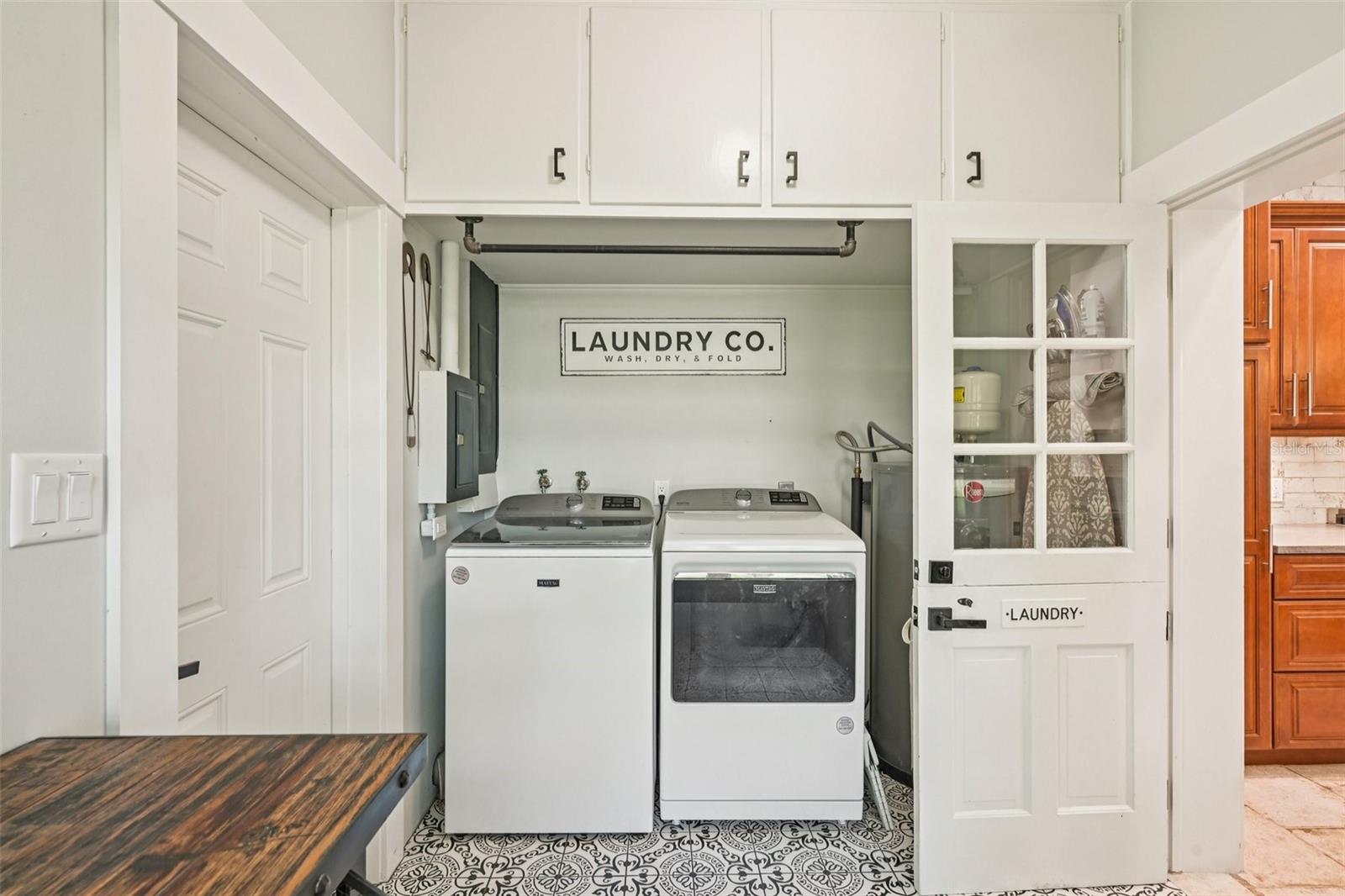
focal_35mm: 16
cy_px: 448
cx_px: 672
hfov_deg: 96.7
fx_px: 598
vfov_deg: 73.7
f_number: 8
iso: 400
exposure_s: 1/15
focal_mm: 16
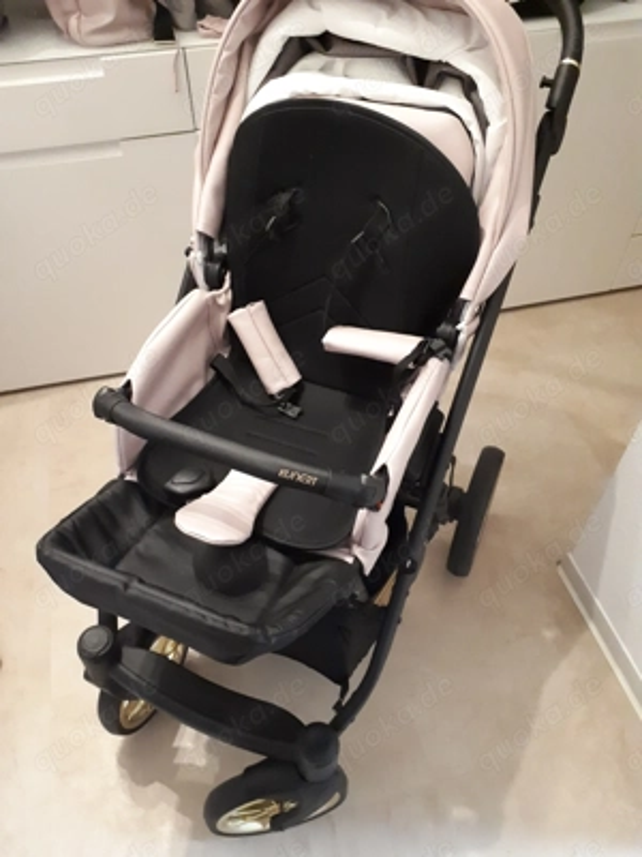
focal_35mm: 27
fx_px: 668
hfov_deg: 51.4
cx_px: 321
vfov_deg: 65.3
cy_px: 428
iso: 800
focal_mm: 3.6
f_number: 1.9
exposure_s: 1/17
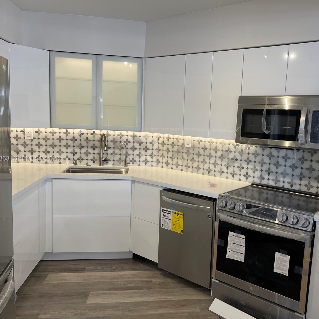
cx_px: 191
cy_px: 159
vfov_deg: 52.5
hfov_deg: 52.2
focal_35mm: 31
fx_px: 323
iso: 80
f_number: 1.6
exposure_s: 1/120
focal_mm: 5.1
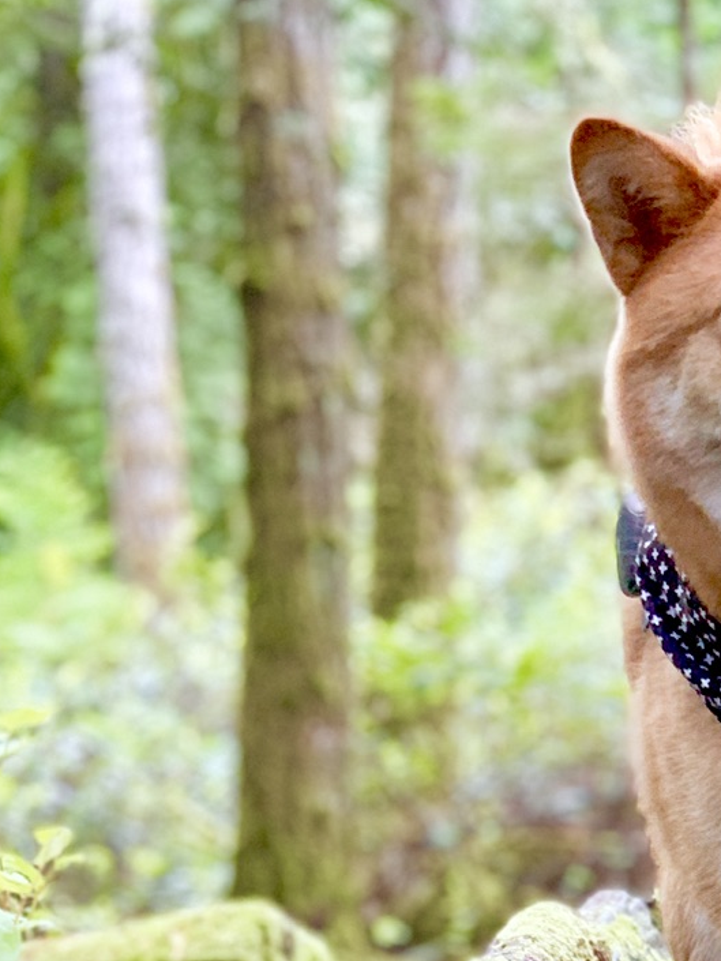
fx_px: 4192
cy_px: 1039
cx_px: 514
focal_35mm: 151
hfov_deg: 9.8
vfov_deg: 12.9
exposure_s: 1/60
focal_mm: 6
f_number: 2.4
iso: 125
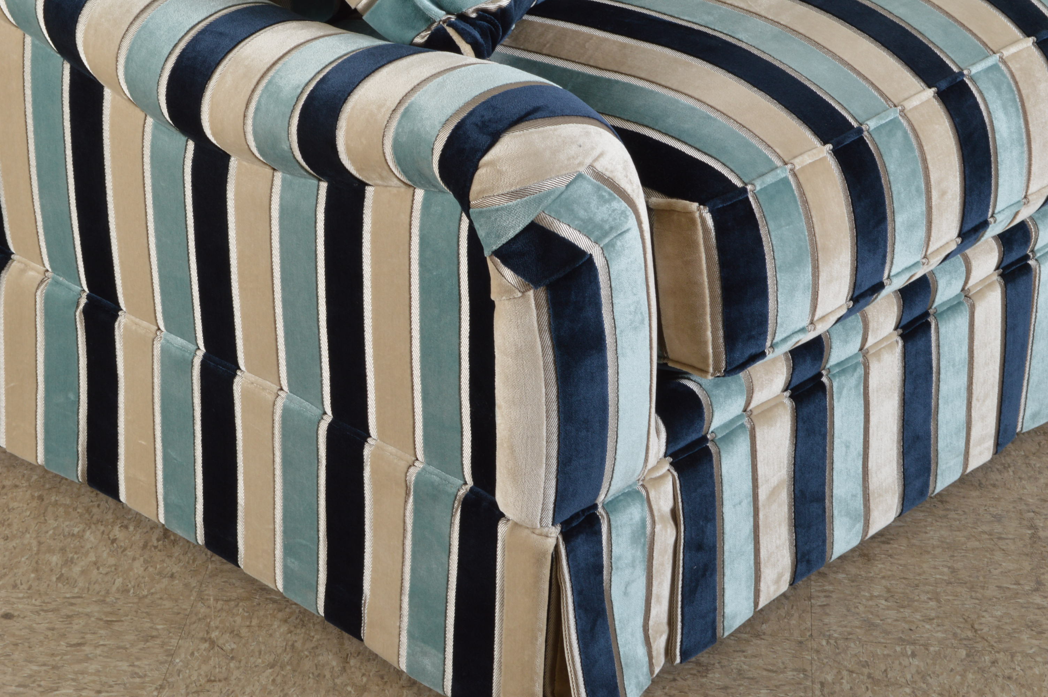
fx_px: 2400
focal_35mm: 82
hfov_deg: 24.6
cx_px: 524
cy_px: 348
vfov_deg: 16.5
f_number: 18
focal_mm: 55
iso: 200
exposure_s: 1/125
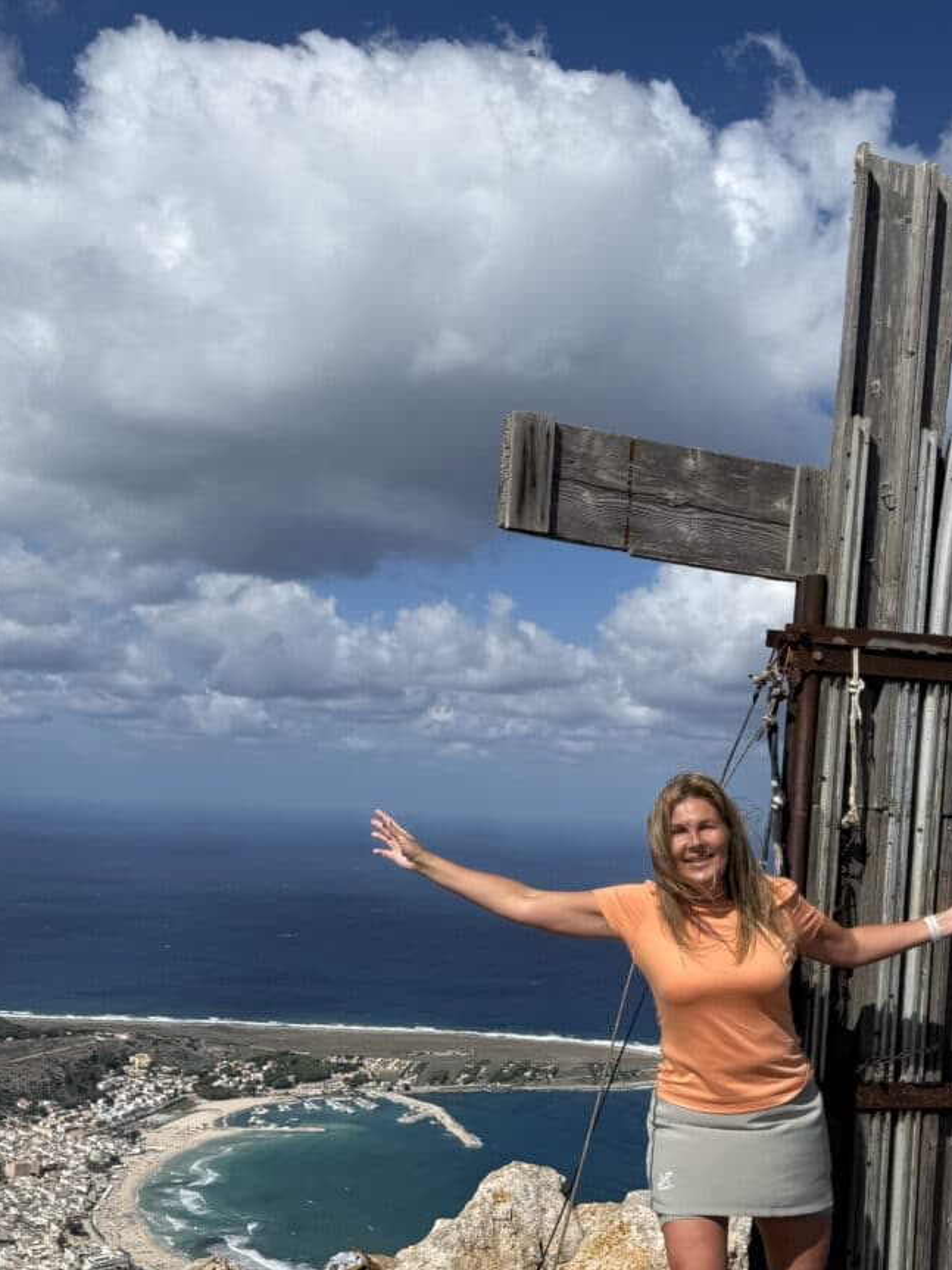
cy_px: 890
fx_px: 1577
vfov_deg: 43.0
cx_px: 589
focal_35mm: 43
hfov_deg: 33.4
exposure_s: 1/9091
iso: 80
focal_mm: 6.76
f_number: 1.78
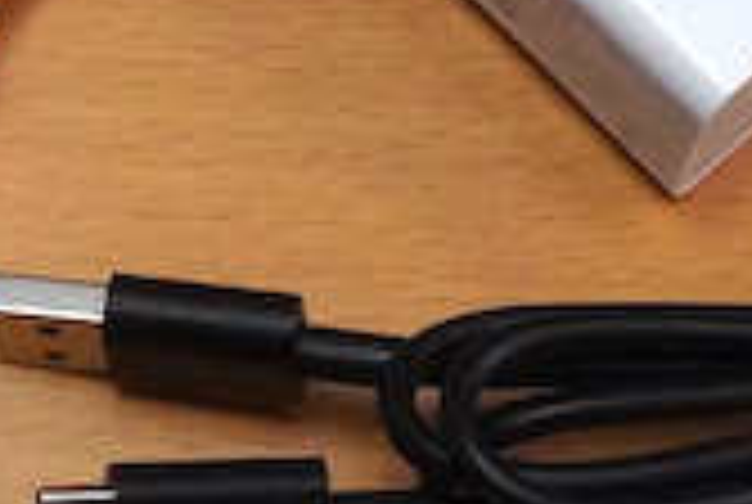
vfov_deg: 6.4
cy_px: 160
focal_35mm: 215
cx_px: -95
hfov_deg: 9.5
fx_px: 4499
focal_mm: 30
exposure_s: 1/160
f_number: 13
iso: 5000
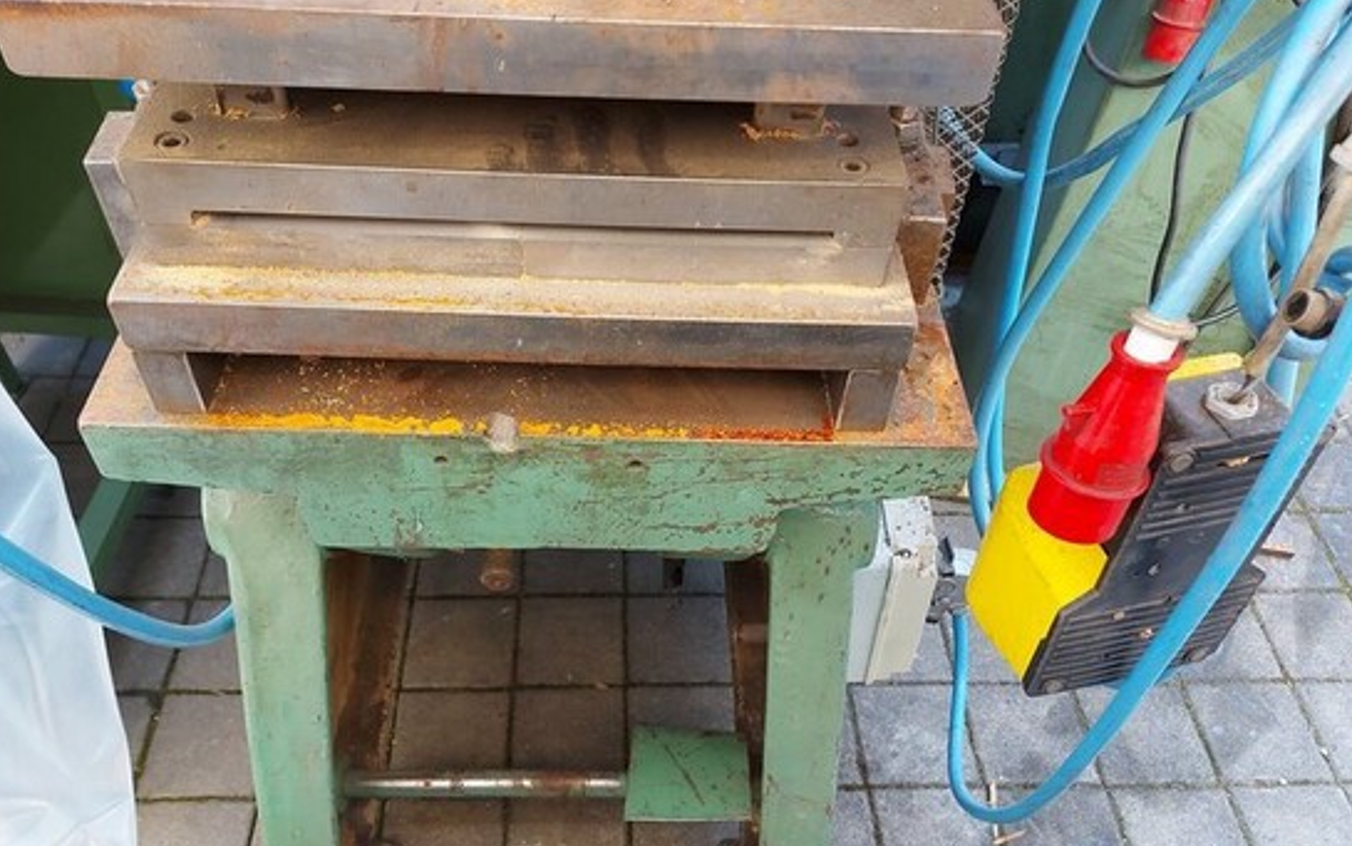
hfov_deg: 66.4
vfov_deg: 44.3
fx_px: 1032
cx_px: 635
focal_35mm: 28
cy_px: 506
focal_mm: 5.23
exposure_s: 1/60
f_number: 1.8
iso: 100
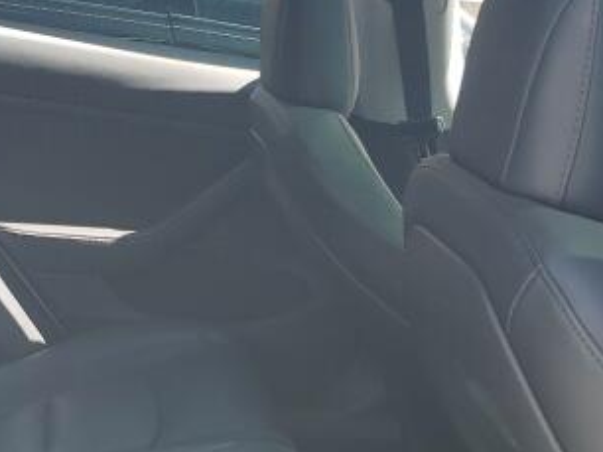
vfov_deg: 21.5
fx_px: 1184
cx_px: 197
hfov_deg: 28.4
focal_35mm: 68
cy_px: 320
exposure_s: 1/476
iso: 50
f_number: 1.5
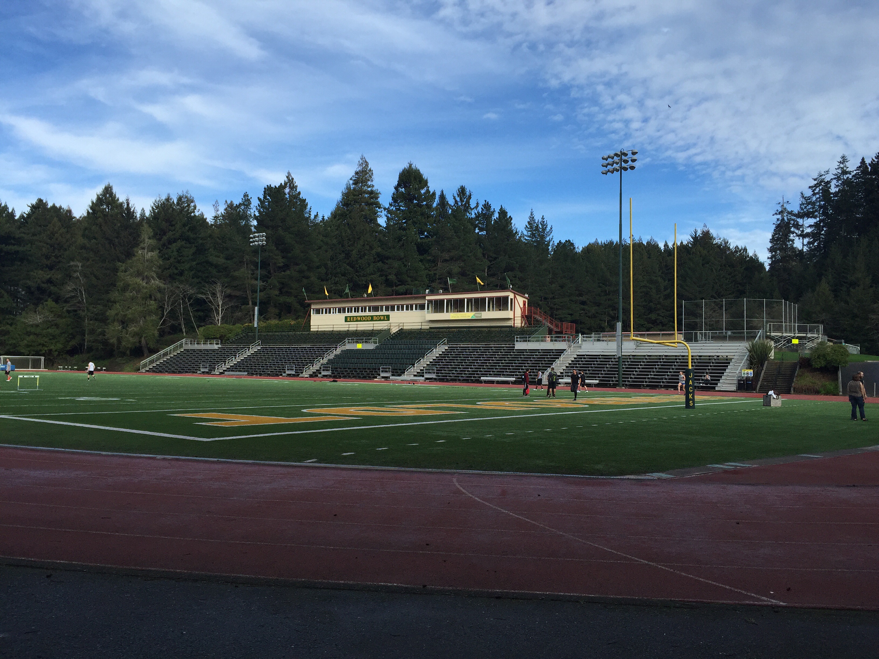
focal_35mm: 29
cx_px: 440
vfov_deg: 48.2
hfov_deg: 61.7
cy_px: 330
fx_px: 736
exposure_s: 1/2198
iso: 32
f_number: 2.2
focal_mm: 4.15
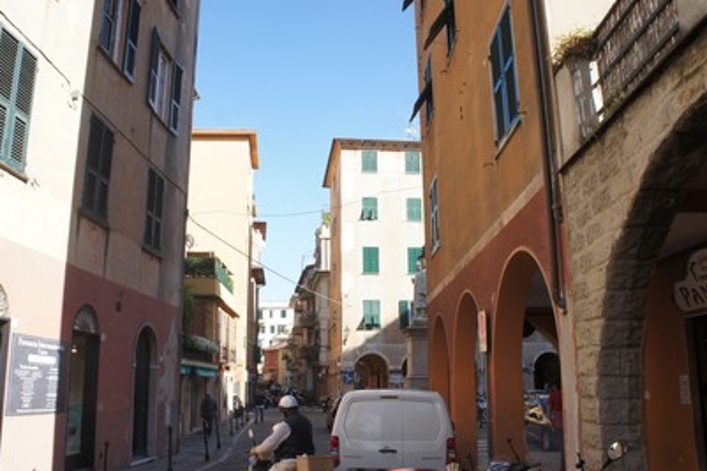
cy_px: 252
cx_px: 335
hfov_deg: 60.3
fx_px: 609
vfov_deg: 42.3
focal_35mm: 31
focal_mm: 18
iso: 250
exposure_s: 1/250
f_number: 7.1
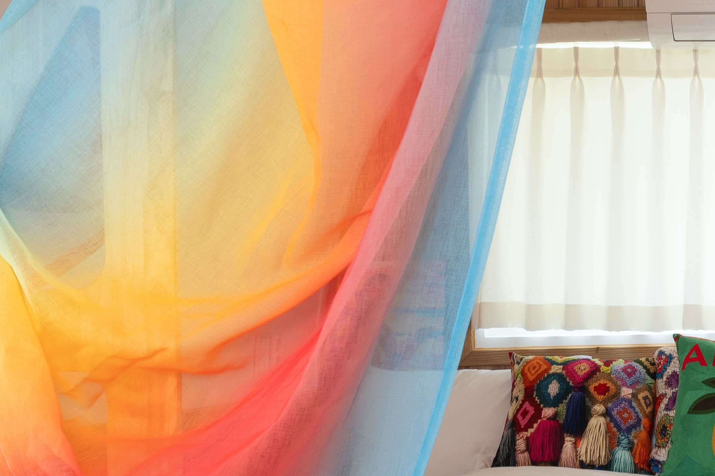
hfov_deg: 23.2
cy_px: 347
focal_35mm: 81
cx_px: 827
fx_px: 1609
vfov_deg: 16.8
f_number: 5
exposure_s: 1/15
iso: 100
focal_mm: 19
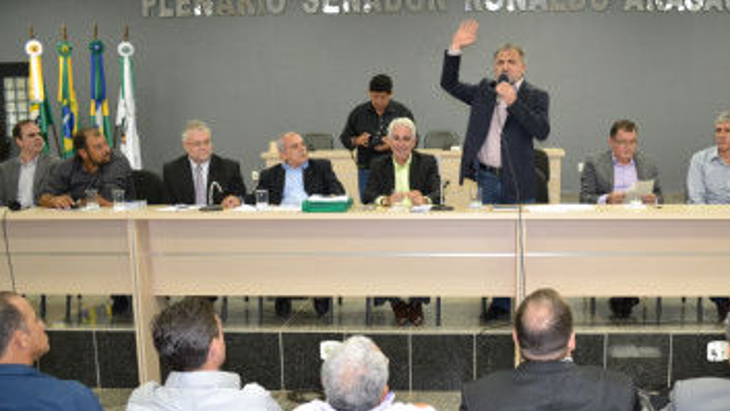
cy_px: 278
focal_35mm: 40
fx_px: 775
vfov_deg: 29.5
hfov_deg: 50.0
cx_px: 451
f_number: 3.5
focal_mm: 18
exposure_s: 1/60
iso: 1400
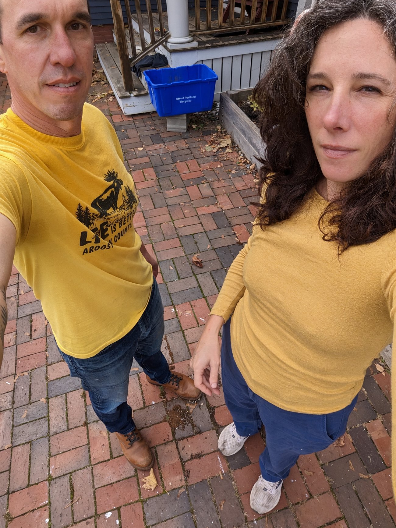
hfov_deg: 63.5
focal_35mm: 21
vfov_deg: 79.0
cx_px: 198
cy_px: 264
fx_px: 320
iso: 38
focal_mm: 2.74
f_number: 2.2
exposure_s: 1/334
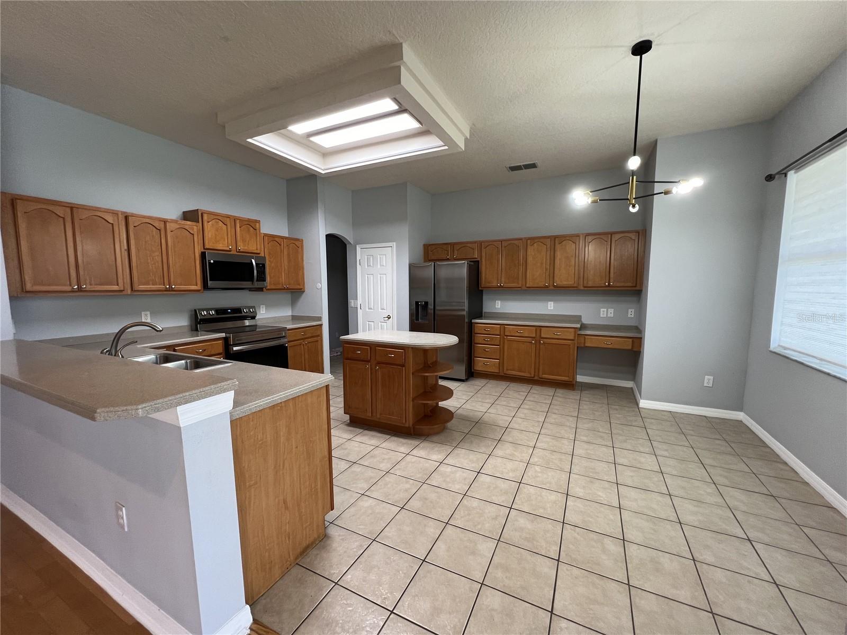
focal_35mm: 13
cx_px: 424
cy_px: 318
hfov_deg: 106.2
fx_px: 318
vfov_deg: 89.9
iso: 125
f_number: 1.8
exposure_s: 1/60
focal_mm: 1.57
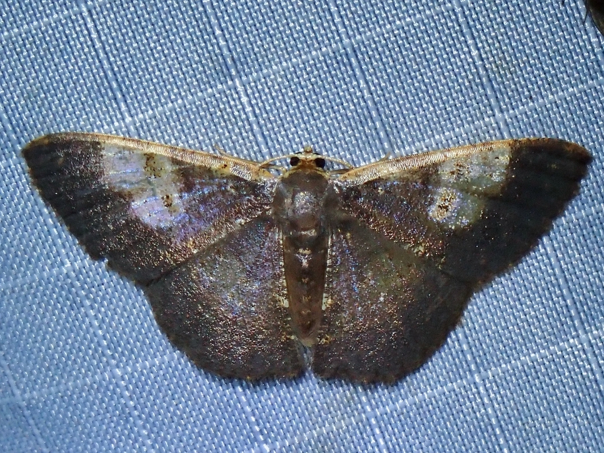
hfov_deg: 16.7
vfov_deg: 12.6
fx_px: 2059
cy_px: 224
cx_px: 298
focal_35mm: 118
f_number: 18
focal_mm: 18
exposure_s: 1/400
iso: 200
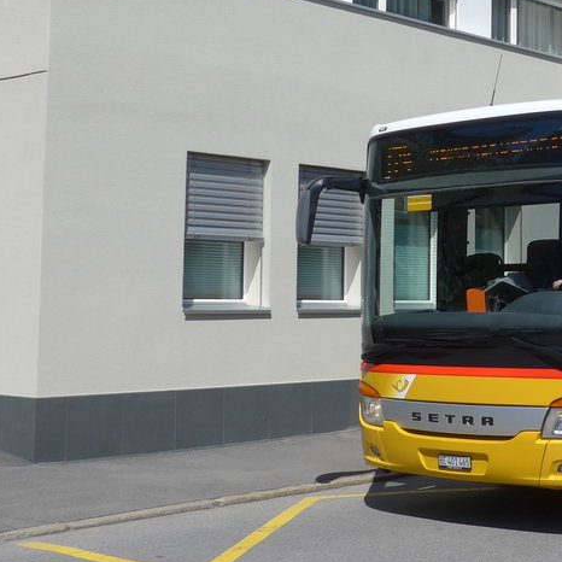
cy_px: 201
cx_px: 543
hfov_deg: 25.0
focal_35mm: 66
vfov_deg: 26.0
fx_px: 1212
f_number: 3.2
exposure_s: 1/2000
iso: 80
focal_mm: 6
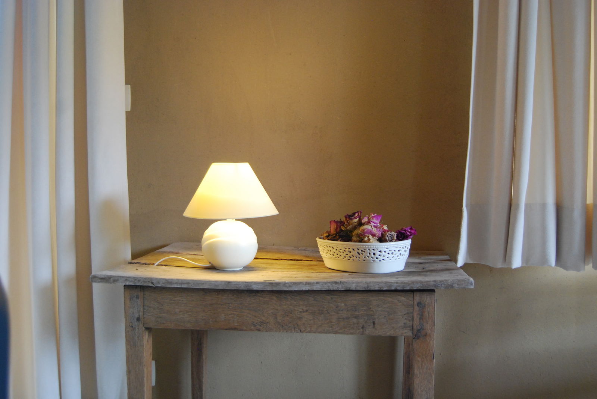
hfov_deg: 53.1
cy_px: 200
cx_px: 298
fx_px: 598
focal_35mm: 36
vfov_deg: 37.0
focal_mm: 24
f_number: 4
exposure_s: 1/30
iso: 900
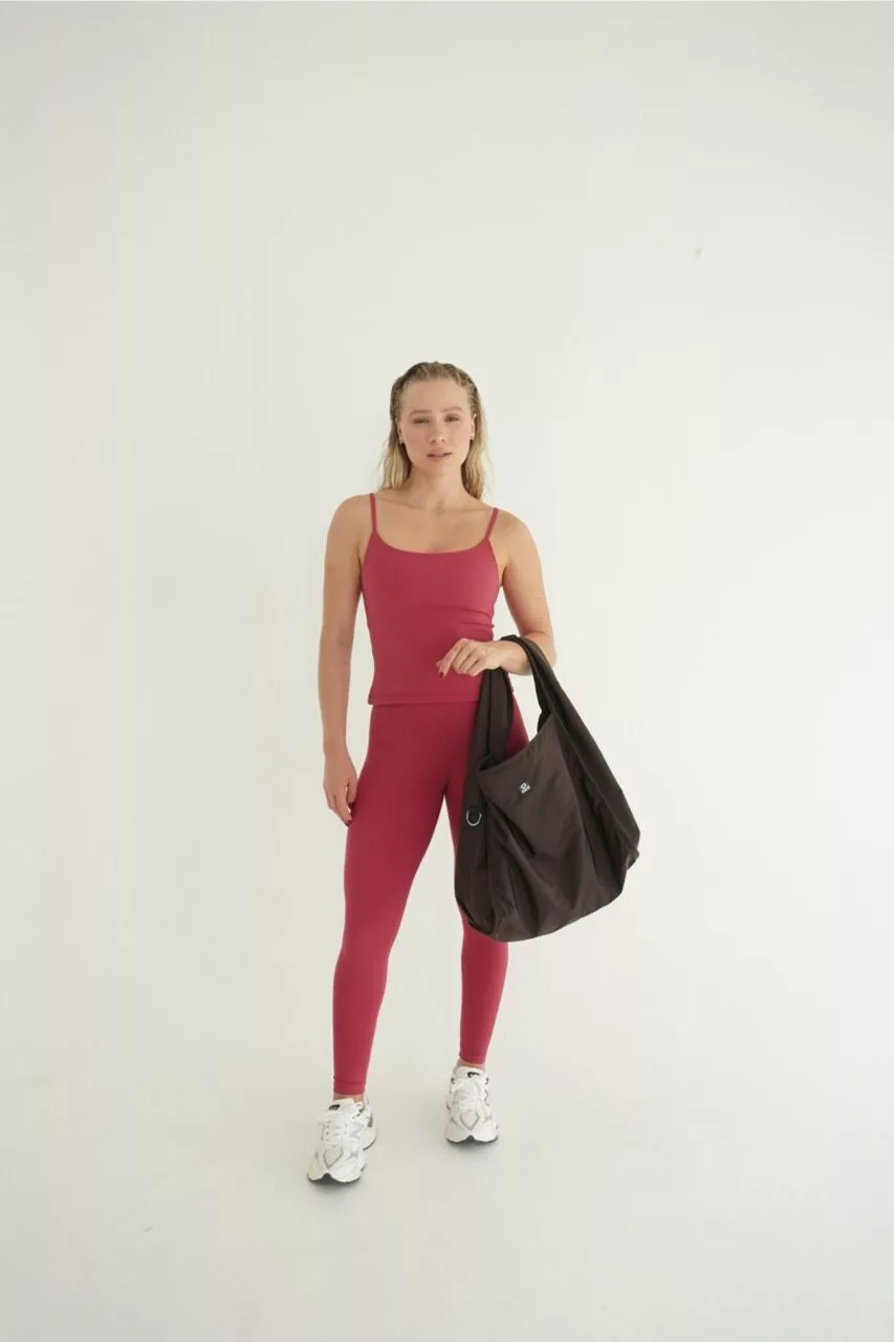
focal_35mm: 30
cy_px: 671
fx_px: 1118
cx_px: 447
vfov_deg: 61.9
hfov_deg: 43.6
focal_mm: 20
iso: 125
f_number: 5
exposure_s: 1/125
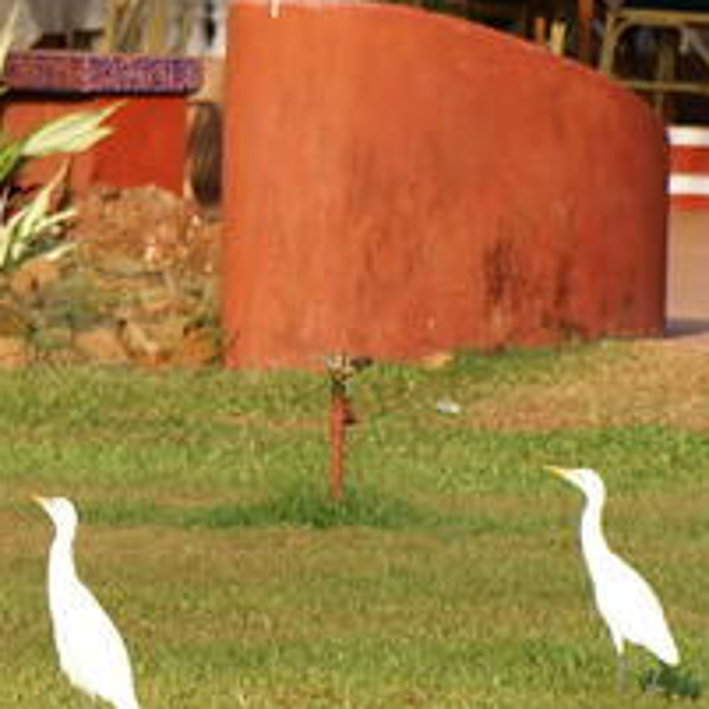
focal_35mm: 730
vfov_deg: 2.4
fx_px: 16916
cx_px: -296
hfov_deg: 2.4
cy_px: 289
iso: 200
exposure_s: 1/400
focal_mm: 180
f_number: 7.1
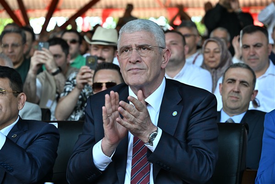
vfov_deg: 10.2
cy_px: 92
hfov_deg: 15.2
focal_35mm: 135
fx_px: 1031
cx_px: 138
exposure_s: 1/320
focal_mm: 135
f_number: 7.1
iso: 1250
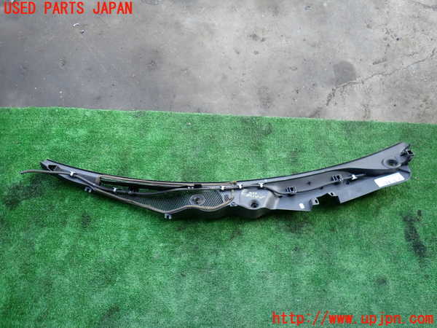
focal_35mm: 25
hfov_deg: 69.4
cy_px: 164
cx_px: 218
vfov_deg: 54.9
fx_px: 316
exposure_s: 1/125
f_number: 2
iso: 100
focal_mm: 4.5
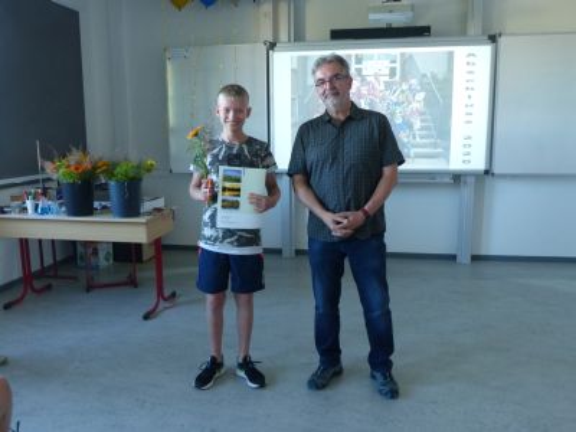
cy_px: 216
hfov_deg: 61.7
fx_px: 483
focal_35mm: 29
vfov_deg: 48.2
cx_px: 288
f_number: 2.8
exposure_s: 1/60
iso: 400
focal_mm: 5.3
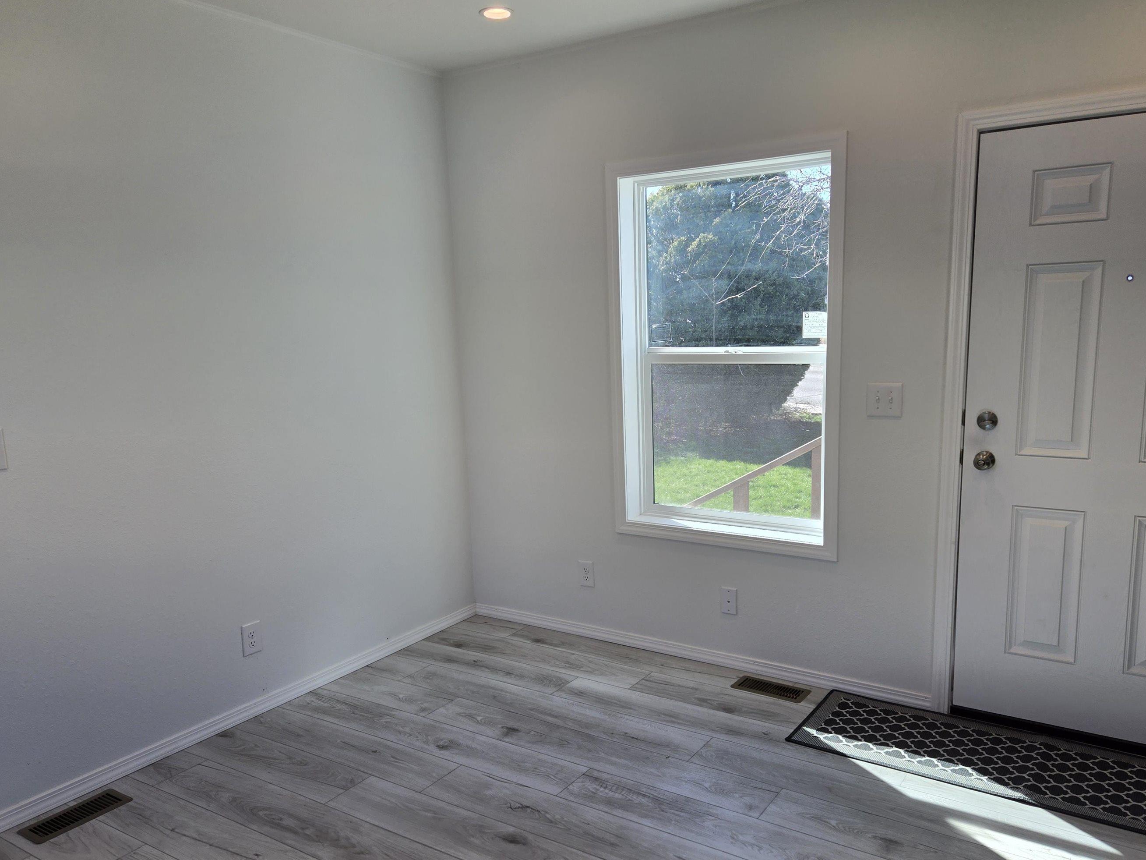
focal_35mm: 27
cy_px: 475
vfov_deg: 51.3
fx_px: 894
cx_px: 603
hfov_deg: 65.3
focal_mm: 5.4
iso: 25
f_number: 1.8
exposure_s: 1/226
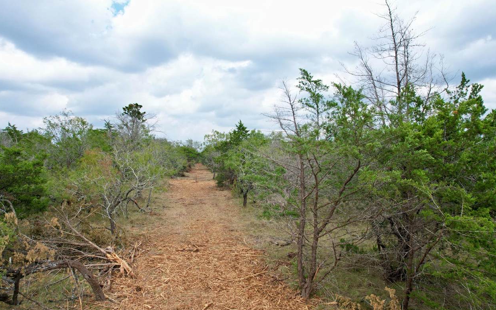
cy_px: 163
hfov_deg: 77.1
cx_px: 244
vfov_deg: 53.0
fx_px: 311
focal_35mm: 23
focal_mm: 8.38
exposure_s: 1/1250
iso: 200
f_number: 2.8
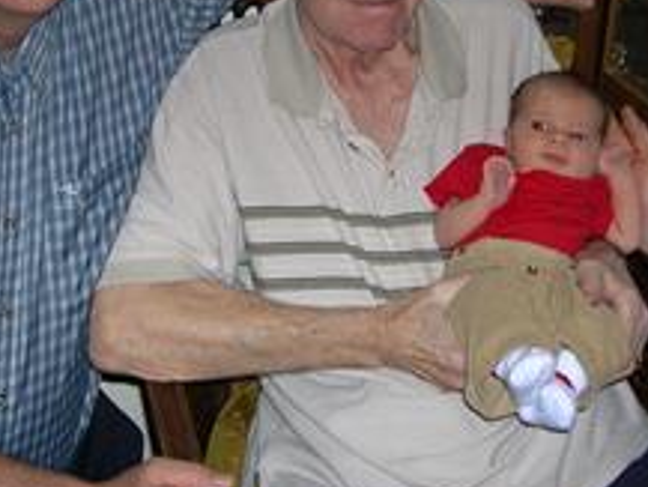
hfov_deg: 27.8
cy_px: 69
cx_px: 340
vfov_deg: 20.7
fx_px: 1311
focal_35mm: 70
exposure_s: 1/60
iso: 100
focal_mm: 8
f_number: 2.8
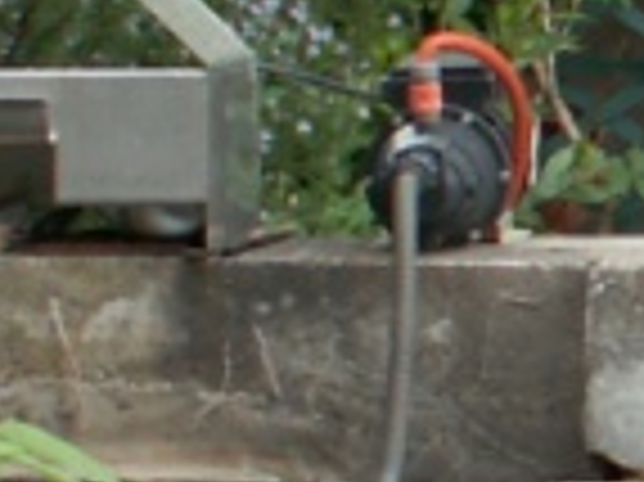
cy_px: 284
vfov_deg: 3.7
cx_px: 1828
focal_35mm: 402
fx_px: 7473
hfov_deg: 4.7
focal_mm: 9.35
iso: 50
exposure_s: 1/50
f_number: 3.5
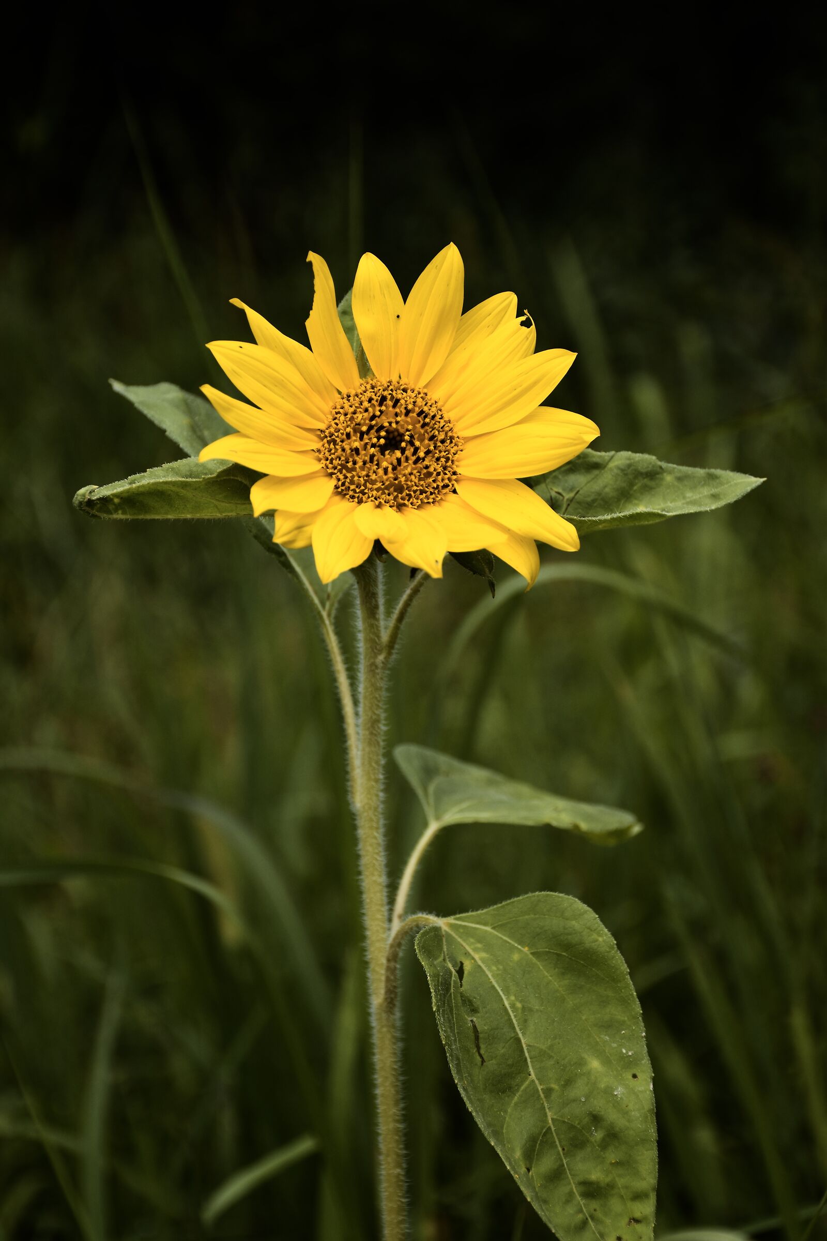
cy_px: 620
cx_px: 414
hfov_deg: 18.2
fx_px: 2584
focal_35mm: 75
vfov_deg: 27.0
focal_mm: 50
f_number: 4.8
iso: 100
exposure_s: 1/400
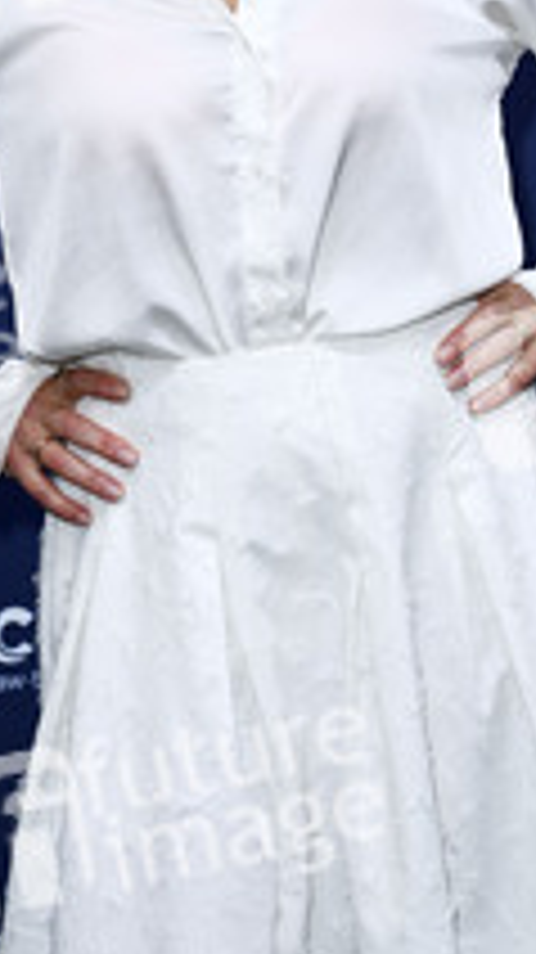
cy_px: 140
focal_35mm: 138
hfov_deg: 8.8
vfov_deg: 15.4
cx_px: 284
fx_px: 3492
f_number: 5
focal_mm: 70
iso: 640
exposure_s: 1/250
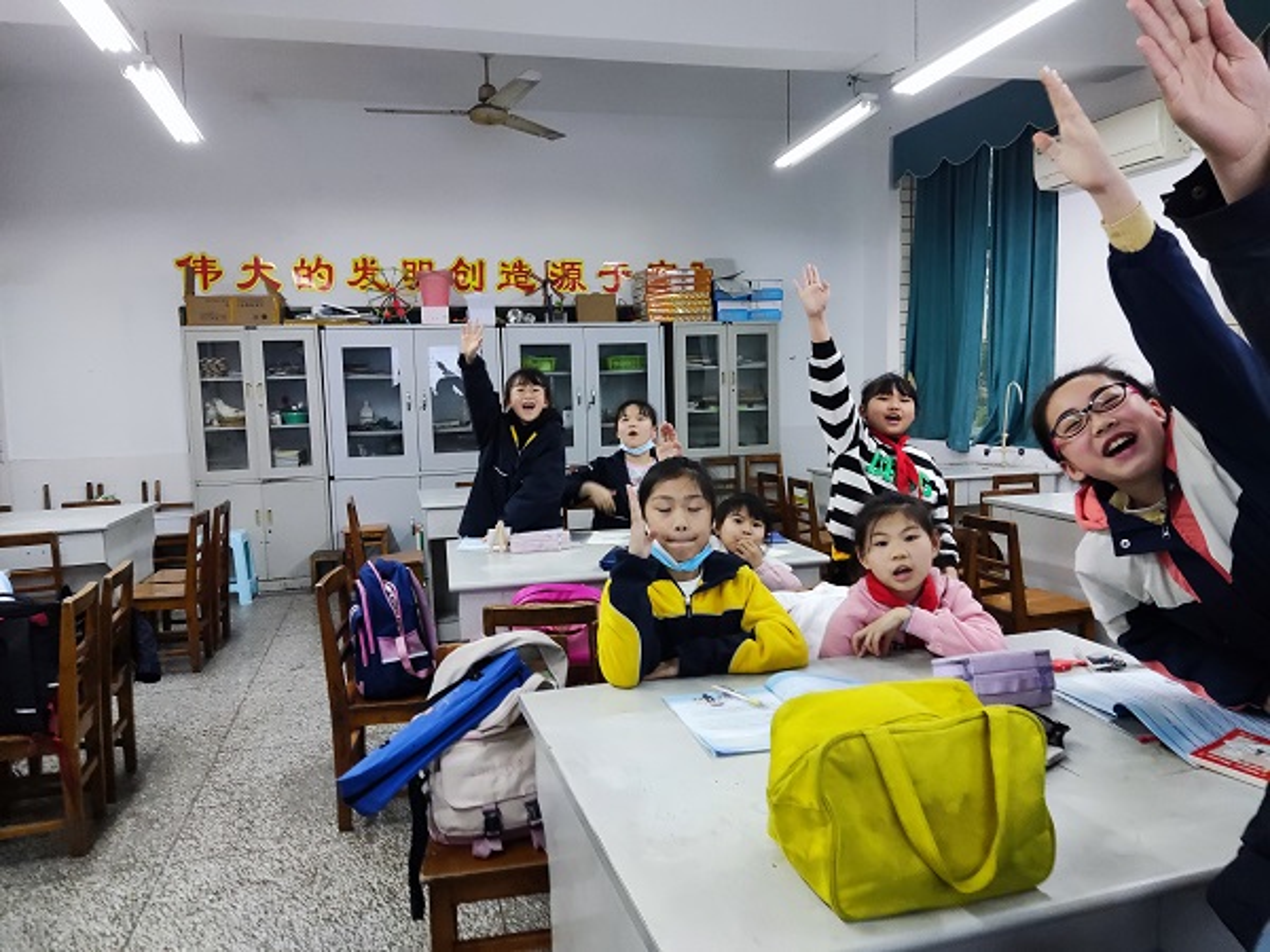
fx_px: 917
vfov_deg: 54.9
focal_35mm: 25
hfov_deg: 69.4
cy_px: 476
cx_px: 635
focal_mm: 4.71
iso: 618
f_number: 1.79
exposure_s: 1/50
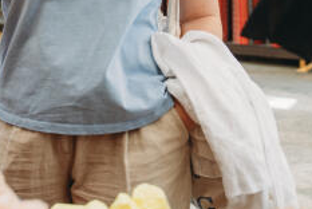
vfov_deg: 14.1
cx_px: -80
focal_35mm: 93
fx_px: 807
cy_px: -70
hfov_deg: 20.2
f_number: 2.8
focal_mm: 31
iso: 100
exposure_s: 1/200
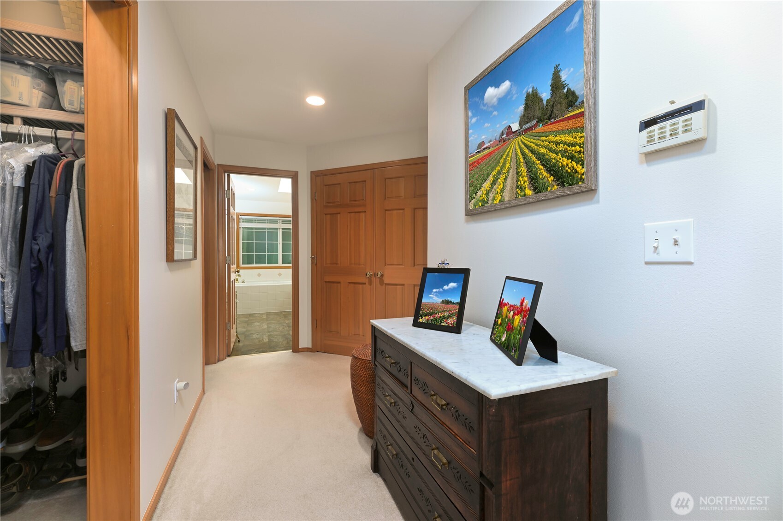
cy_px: 260
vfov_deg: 81.1
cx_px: 392
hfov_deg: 104.3
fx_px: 304
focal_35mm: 14
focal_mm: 14
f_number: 7.1
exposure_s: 1/25
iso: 160
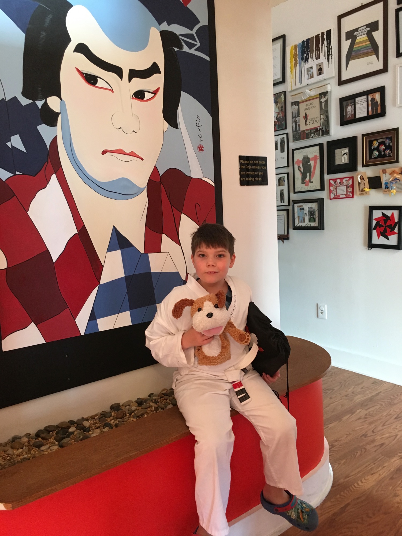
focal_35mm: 29
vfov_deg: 61.7
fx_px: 449
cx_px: 201
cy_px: 268
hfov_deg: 48.2
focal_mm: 4.15
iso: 100
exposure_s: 1/30
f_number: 2.2
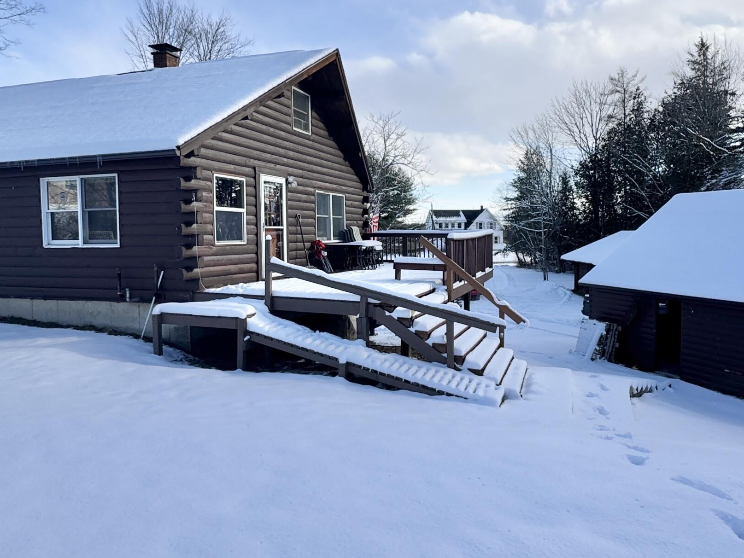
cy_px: 258
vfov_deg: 53.0
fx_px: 559
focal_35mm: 26
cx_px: 398
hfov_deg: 67.2
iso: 40
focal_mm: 2.22
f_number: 2.2
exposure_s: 1/1110
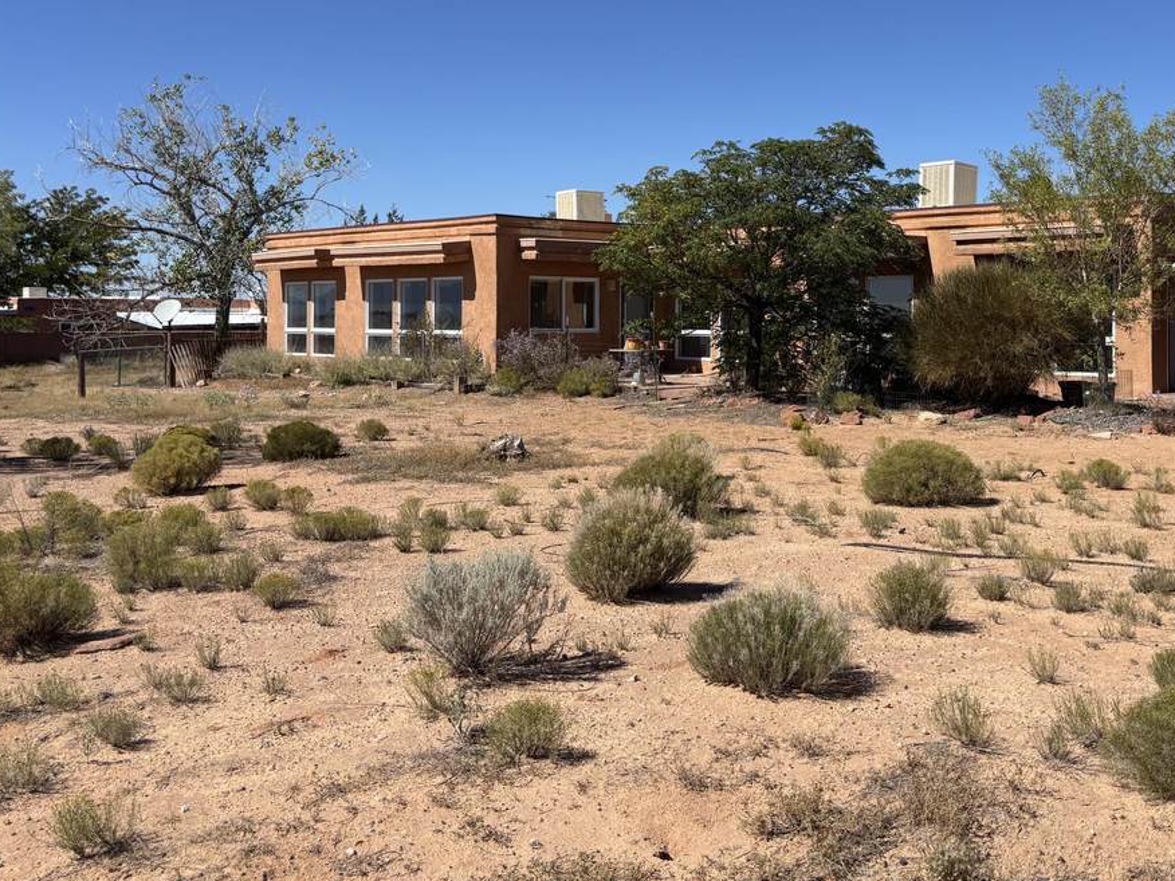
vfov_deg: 37.3
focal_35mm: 38
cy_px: 298
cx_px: 798
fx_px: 1290
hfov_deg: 48.0
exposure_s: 1/4082
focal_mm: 5.96
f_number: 1.6
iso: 50
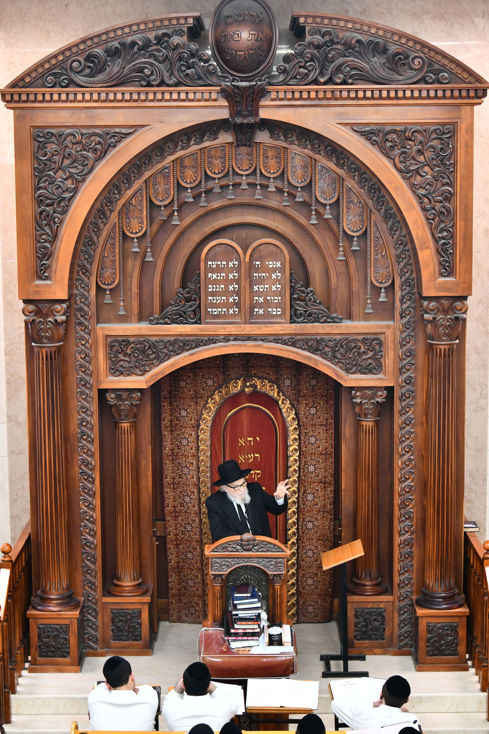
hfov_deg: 18.9
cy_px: 367
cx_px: 244
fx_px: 1467
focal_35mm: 72
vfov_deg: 28.1
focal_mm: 72
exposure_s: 1/100
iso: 2000
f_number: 5.6
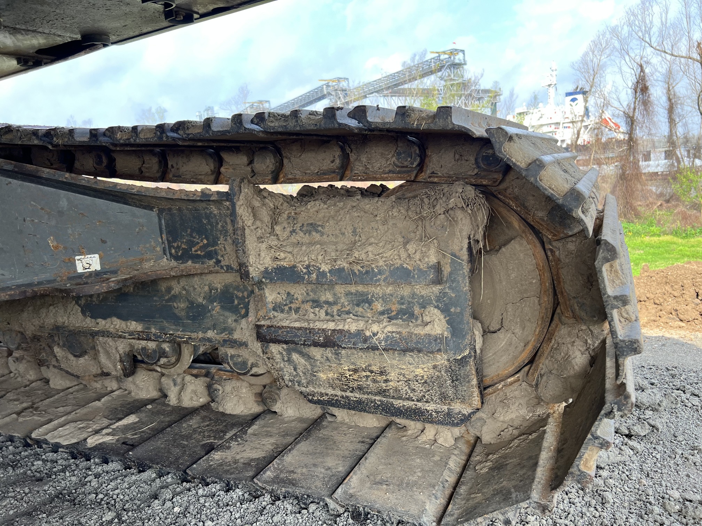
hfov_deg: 67.3
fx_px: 527
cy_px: 263
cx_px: 351
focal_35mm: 26
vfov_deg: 53.1
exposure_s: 1/391
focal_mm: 5.7
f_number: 1.5
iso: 50
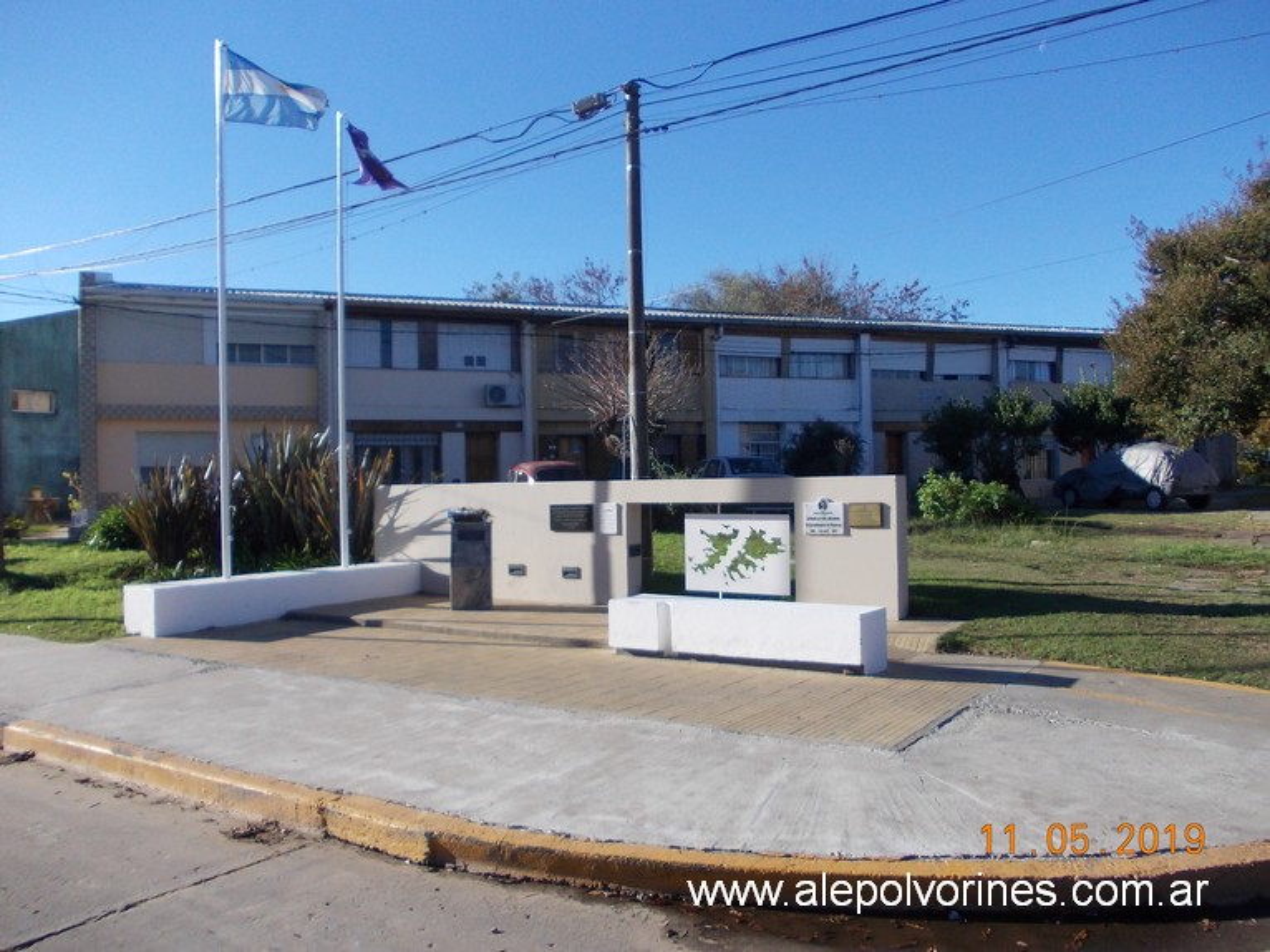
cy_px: 476
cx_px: 635
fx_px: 1027
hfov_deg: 63.5
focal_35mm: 28
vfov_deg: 49.7
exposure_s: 1/250
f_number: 5.4
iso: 80
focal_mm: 4
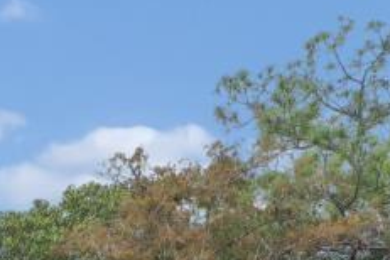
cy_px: 765
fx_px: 1798
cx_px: -198
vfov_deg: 7.4
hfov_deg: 11.8
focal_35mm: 166
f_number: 5
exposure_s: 1/240
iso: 100
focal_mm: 10.3
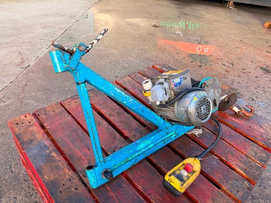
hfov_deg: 71.6
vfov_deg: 56.8
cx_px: 136
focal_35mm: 24
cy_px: 102
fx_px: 188
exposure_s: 1/235
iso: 64
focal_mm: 6.76
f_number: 1.78
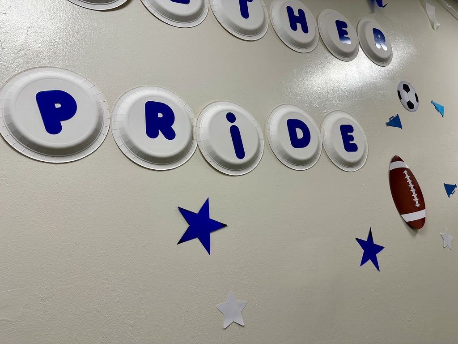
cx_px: 229
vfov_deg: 56.8
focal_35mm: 24
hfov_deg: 71.6
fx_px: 318
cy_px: 172
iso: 64
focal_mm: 6.86
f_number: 1.78
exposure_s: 1/120
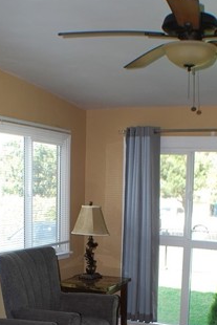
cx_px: 108
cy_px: 278
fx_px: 560
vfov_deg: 31.2
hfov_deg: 21.9
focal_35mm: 62
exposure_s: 1/80
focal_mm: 20
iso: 200
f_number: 3.8
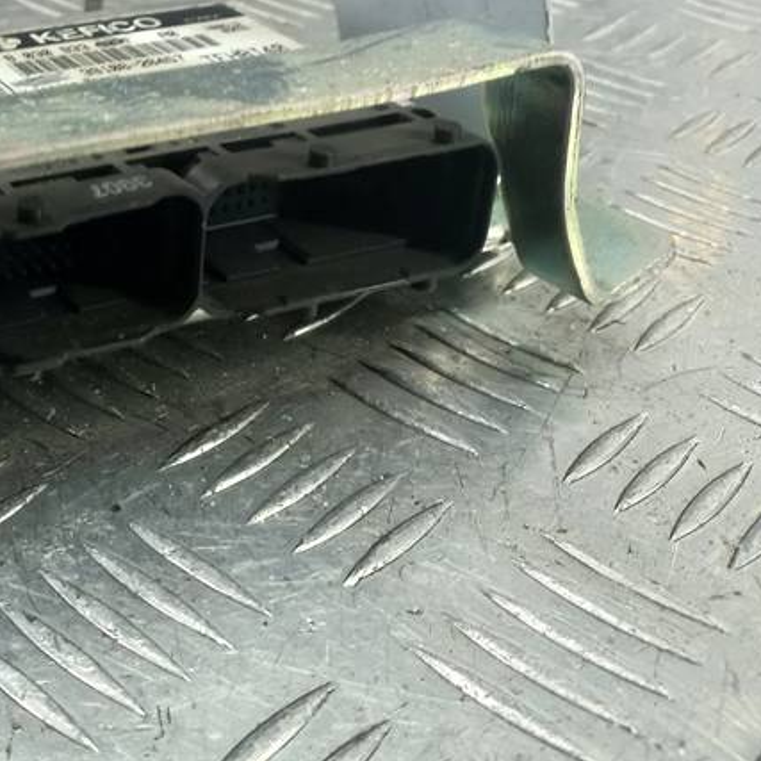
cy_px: 225
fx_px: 1318
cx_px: -16
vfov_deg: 31.8
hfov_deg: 29.8
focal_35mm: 53
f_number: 1.8
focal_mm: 4.6
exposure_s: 1/50
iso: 100
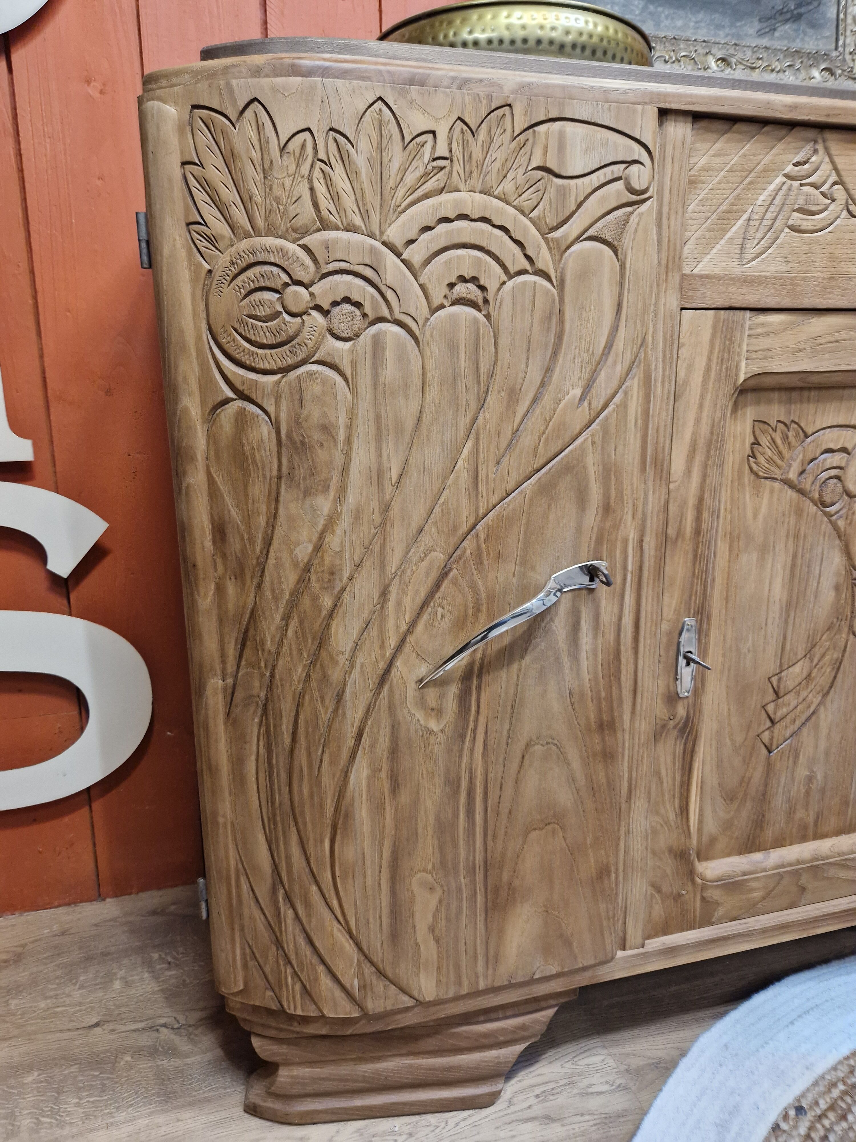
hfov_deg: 58.9
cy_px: 571
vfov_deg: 73.9
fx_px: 758
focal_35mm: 23
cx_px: 428
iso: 500
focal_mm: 5.4
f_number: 1.8
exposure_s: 1/100
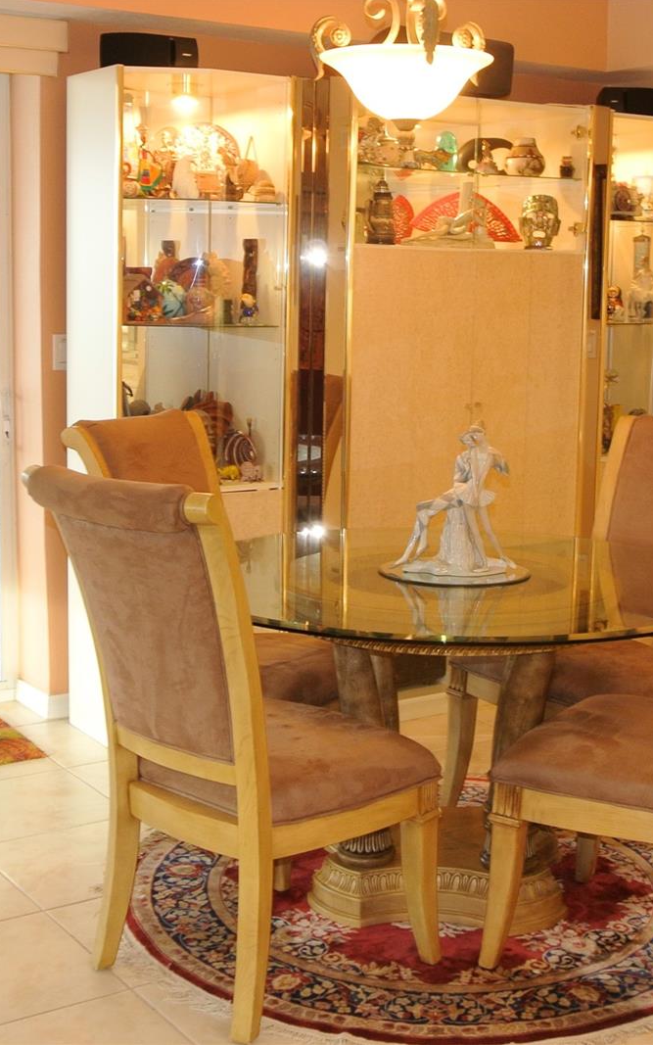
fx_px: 1480
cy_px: 522
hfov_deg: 24.8
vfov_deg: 38.9
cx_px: 385
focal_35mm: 52
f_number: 4.5
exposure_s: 1/20
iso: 400
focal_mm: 12.7
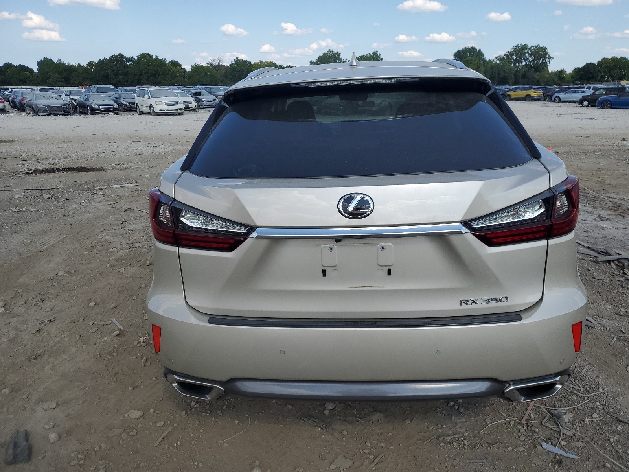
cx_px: 314
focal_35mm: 26
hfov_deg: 67.3
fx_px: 472
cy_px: 236
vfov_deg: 53.1
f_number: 1.5
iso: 50
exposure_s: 1/2500
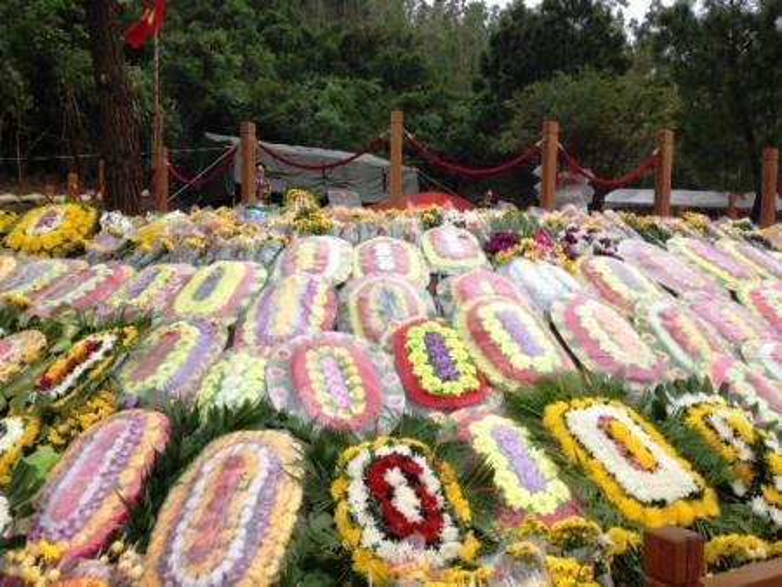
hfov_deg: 55.3
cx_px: 391
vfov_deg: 43.0
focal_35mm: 33
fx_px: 746
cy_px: 294
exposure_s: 1/968
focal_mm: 4.13
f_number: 2.4
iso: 50
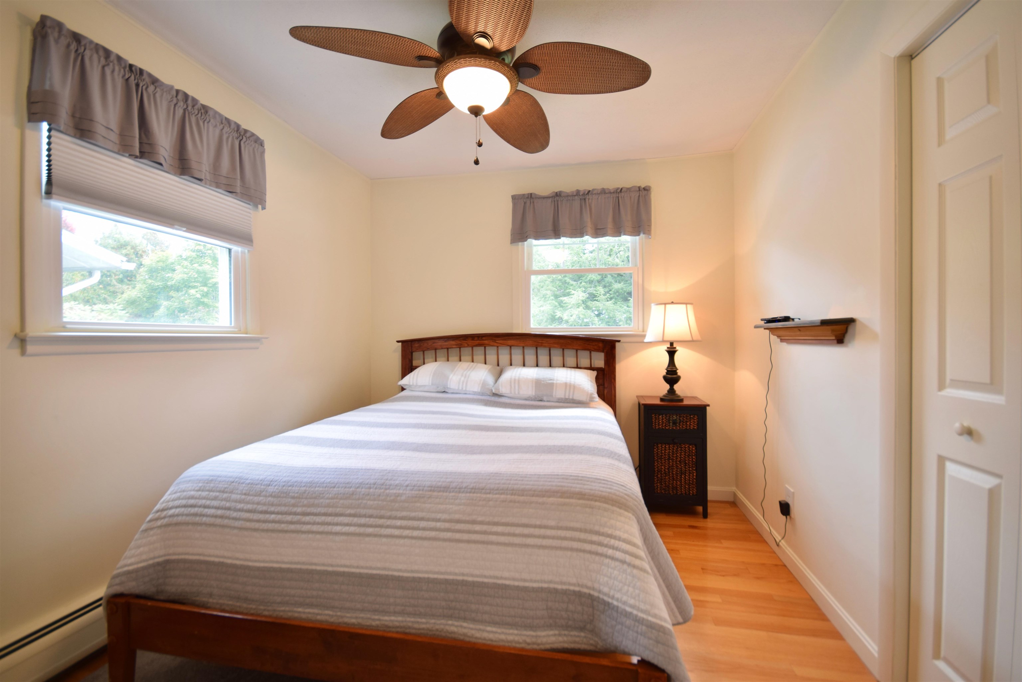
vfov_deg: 77.3
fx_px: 426
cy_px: 341
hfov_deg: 100.4
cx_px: 511
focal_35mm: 15
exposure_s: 1/6
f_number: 6.3
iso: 200
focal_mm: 10
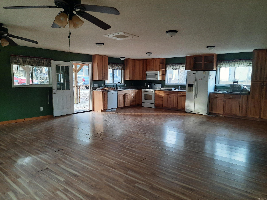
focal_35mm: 25
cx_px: 134
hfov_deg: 69.4
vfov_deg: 54.9
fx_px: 193
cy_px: 100
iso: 320
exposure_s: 1/40
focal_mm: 4.6
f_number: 2
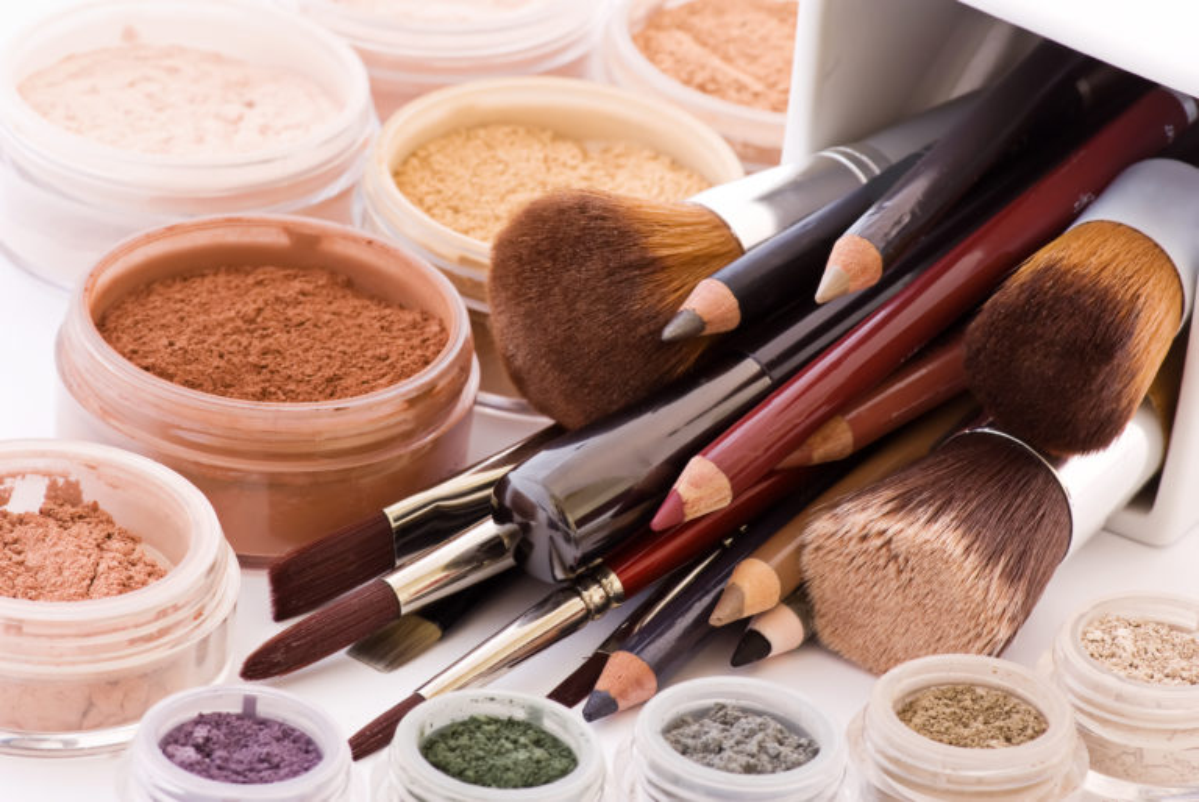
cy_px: 401
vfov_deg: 9.2
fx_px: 5001
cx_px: 600
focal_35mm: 150
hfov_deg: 13.7
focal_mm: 100
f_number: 13
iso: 140
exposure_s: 2
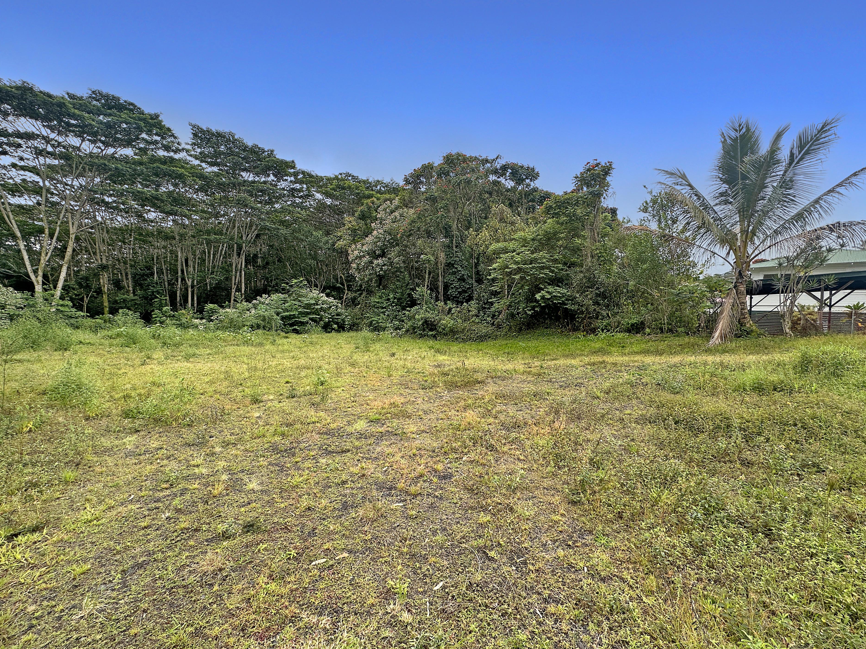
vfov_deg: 81.7
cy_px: 326
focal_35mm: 15
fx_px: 375
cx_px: 443
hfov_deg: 98.2
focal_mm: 2.22
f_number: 2.2
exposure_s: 1/347
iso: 40
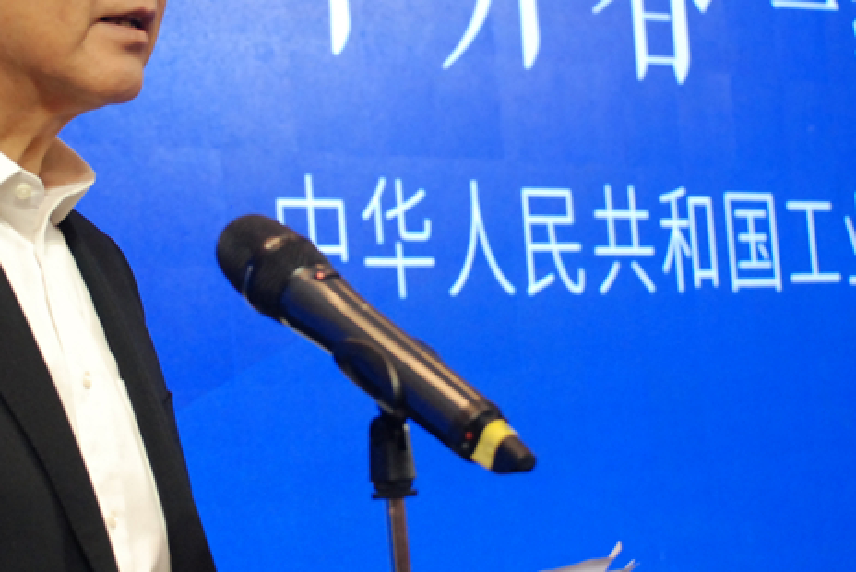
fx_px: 2906
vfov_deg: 11.2
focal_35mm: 122
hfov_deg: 16.8
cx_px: 395
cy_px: 194
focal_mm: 35
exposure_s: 1/100
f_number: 5
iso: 800
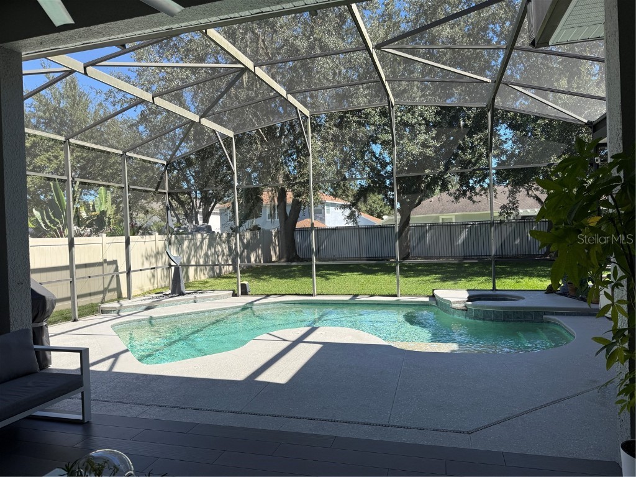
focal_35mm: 24
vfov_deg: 56.8
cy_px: 238
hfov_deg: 71.6
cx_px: 318
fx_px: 441
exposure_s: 1/1337
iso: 80
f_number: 1.78
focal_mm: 6.76
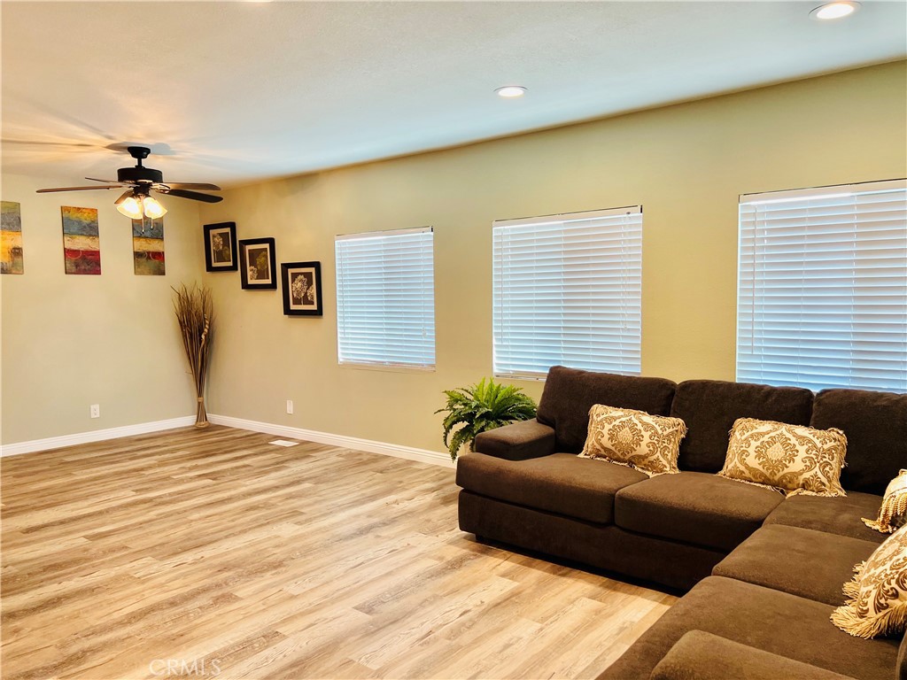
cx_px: 454
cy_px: 340
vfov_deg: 53.1
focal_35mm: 26
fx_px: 681
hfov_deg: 67.3
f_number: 1.5
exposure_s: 1/60
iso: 64
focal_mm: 5.7
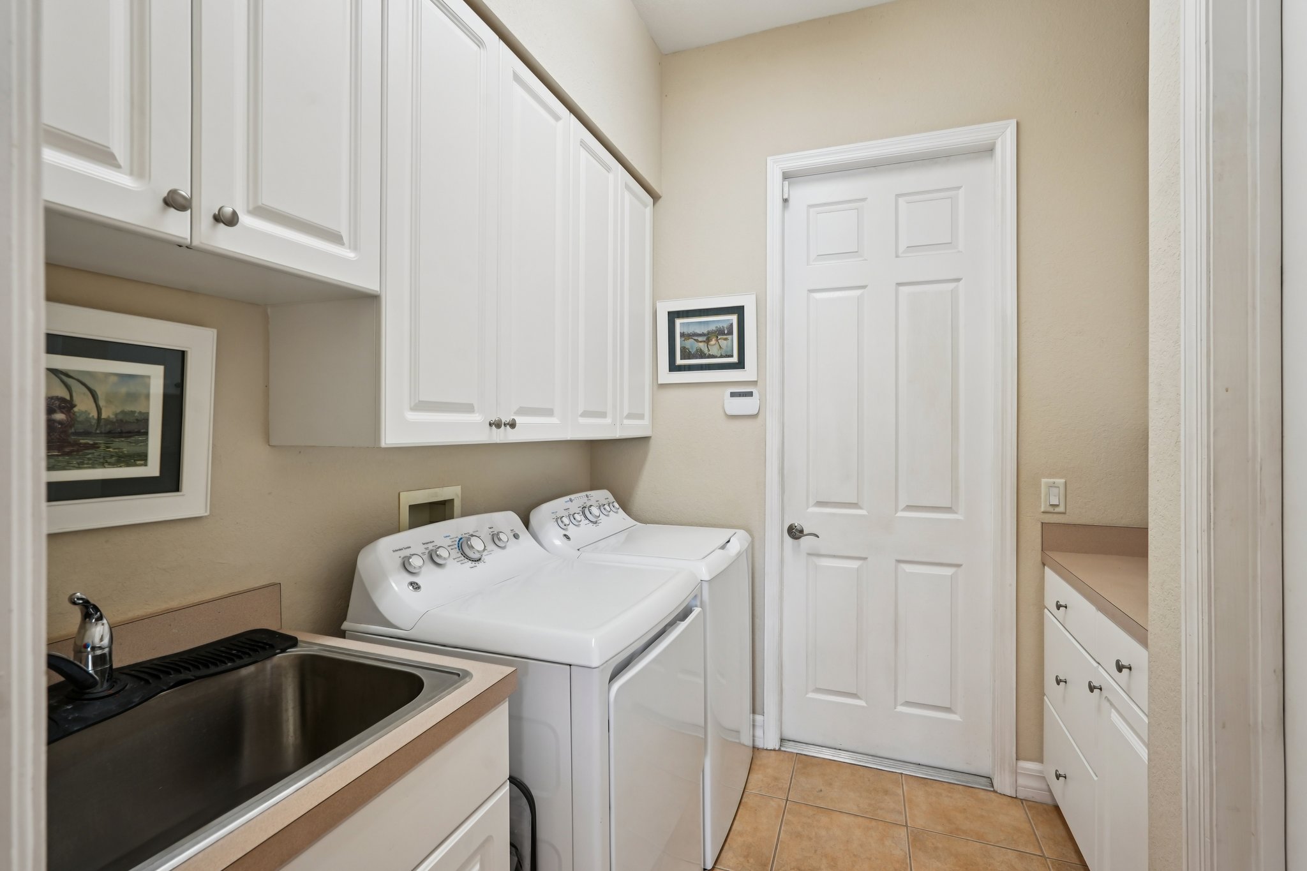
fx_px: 599
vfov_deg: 72.0
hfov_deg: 95.0
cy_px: 436
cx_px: 654
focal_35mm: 16
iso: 400
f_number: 8
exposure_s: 1/25
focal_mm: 16.5
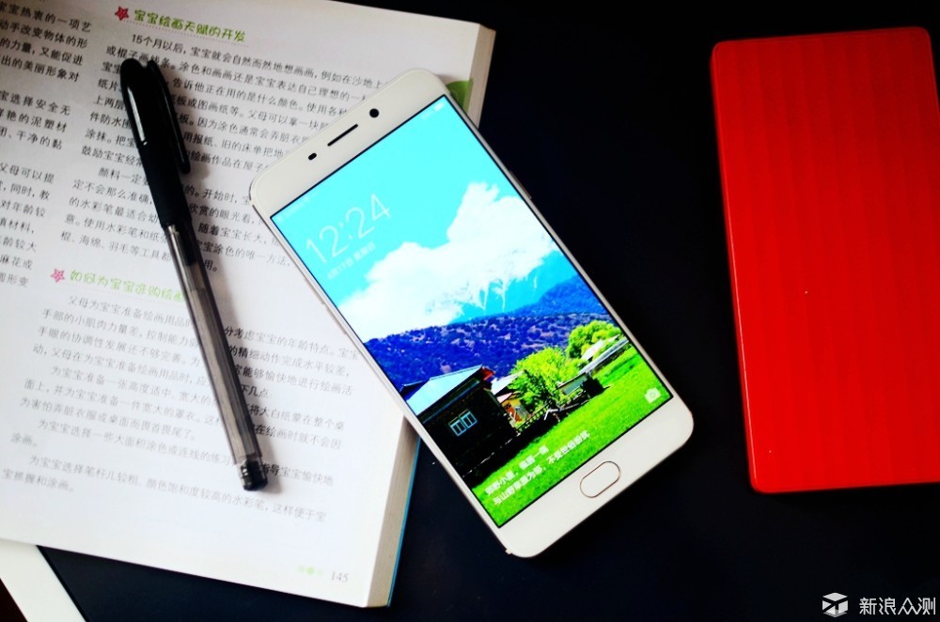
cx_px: 470
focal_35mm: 52
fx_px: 1368
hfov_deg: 37.9
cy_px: 311
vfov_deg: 25.6
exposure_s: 1/60
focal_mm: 35
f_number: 1.8
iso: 100
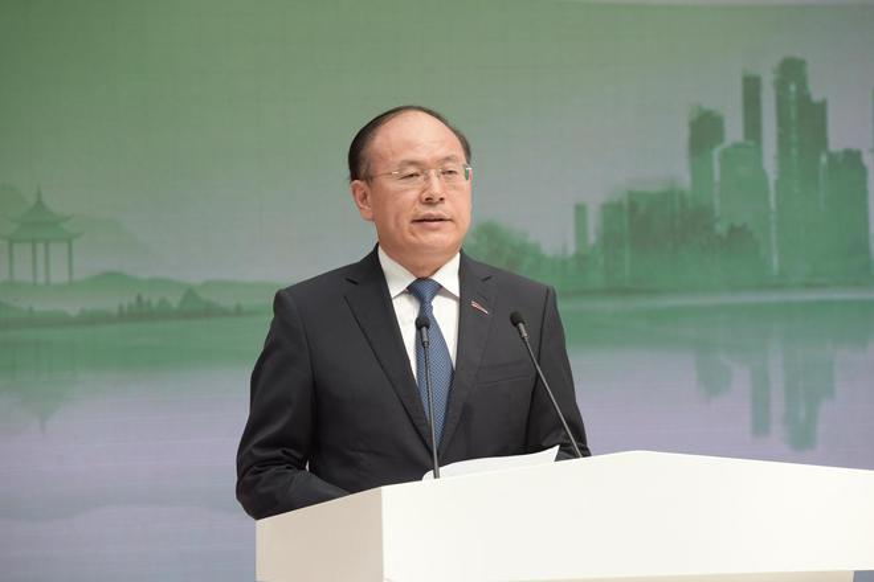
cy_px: 291
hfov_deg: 10.3
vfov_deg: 6.9
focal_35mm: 200
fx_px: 4855
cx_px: 437
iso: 500
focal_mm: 200
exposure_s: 1/320
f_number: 6.3
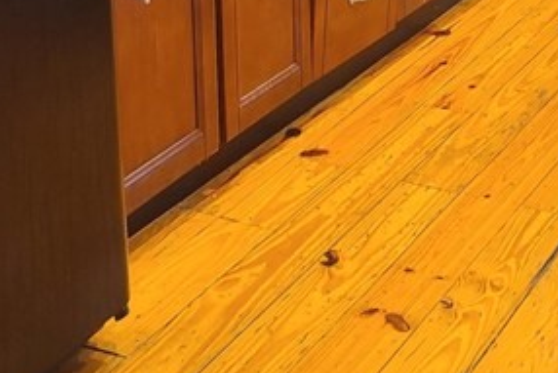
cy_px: -232
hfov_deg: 21.9
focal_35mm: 93
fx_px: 1442
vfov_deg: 13.6
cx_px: 259
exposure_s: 1/39
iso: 640
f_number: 1.8
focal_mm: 7
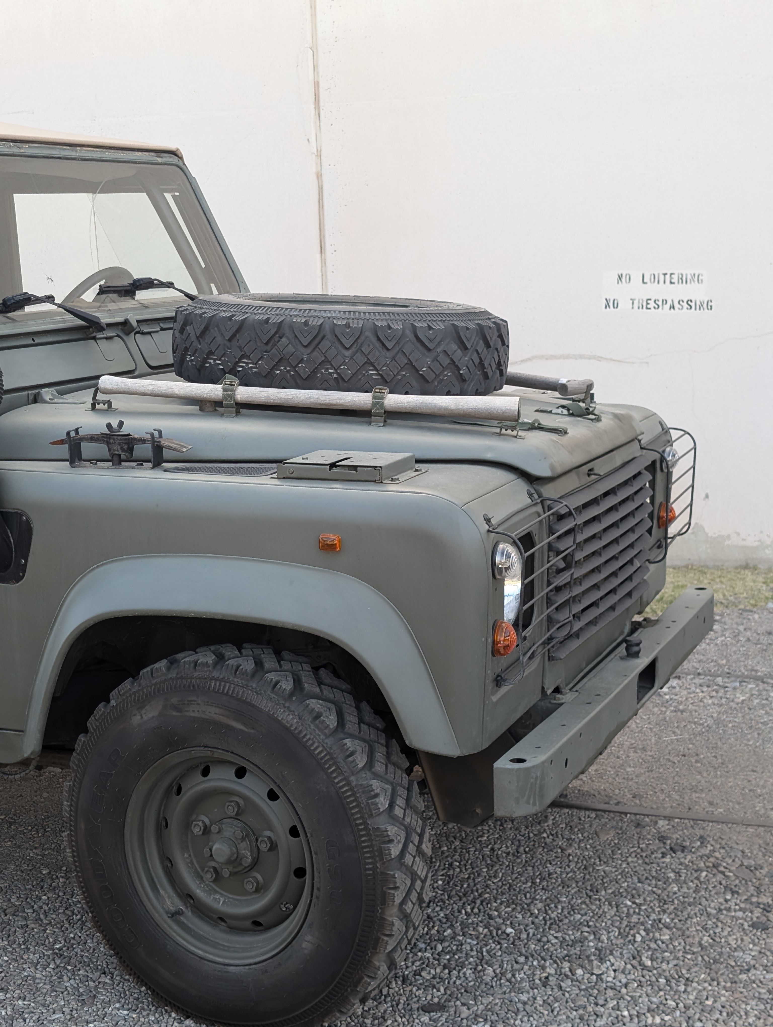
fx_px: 1455
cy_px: 514
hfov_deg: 29.7
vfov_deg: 38.9
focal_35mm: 49
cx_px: 386
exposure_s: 1/264
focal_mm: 6.9
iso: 64
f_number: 1.68
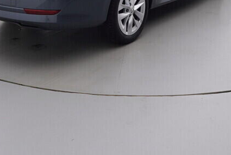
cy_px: -29
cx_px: 123
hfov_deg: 36.7
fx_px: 348
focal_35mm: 54
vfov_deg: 23.0
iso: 200
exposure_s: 1/80
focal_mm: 15
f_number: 5
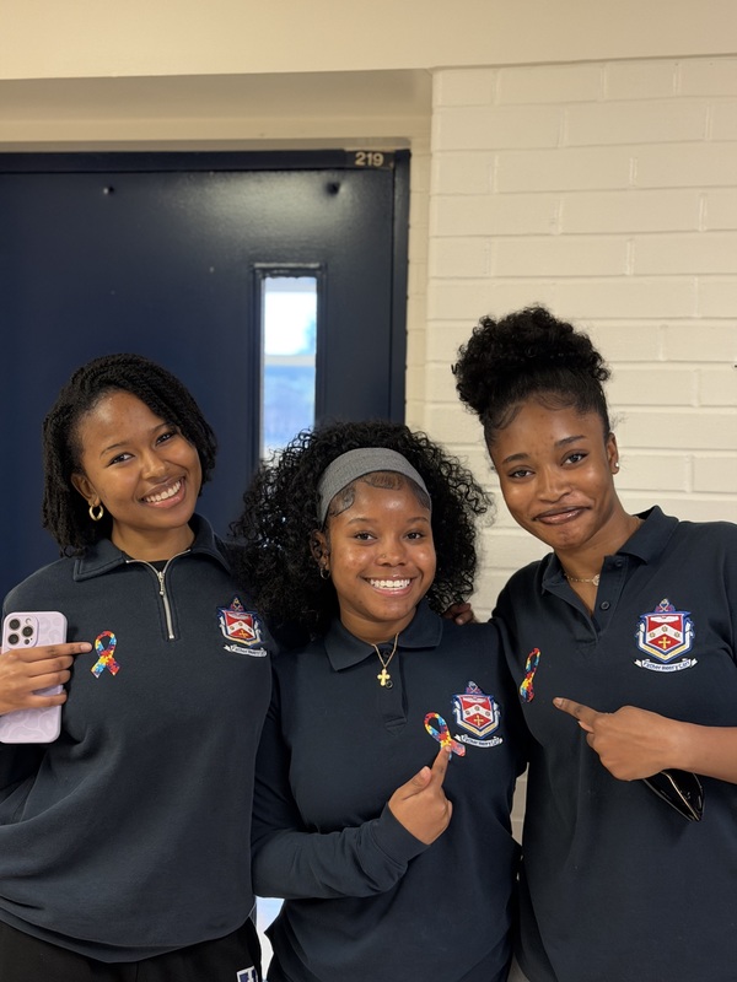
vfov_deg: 39.7
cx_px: 368
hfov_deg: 30.3
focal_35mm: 48
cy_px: 491
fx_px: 1363
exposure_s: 1/40
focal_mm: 6.76
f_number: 1.78
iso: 400
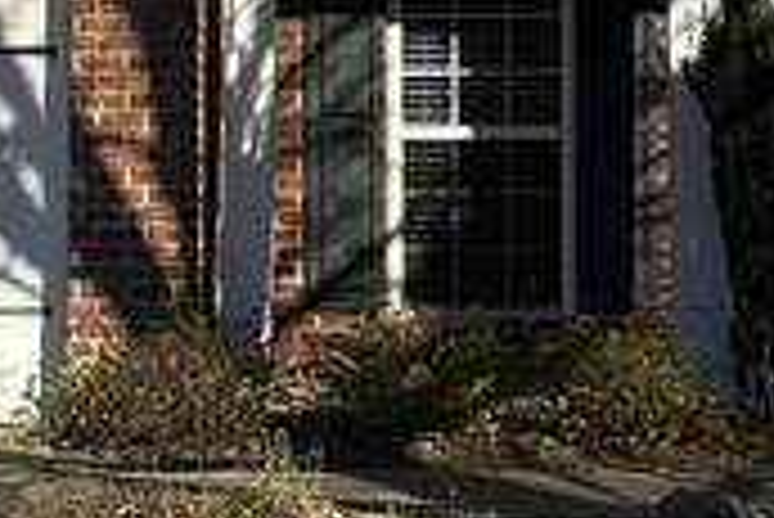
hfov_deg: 13.6
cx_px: 356
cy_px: 23
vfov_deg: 9.1
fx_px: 3249
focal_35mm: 151
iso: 50
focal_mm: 5.7
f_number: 1.5
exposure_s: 1/3165
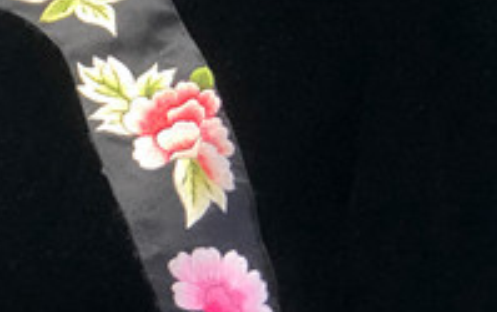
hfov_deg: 9.7
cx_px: -165
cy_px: 256
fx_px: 2876
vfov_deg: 6.2
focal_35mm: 212
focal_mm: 6.6
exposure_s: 1/33
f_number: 2.8
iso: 64
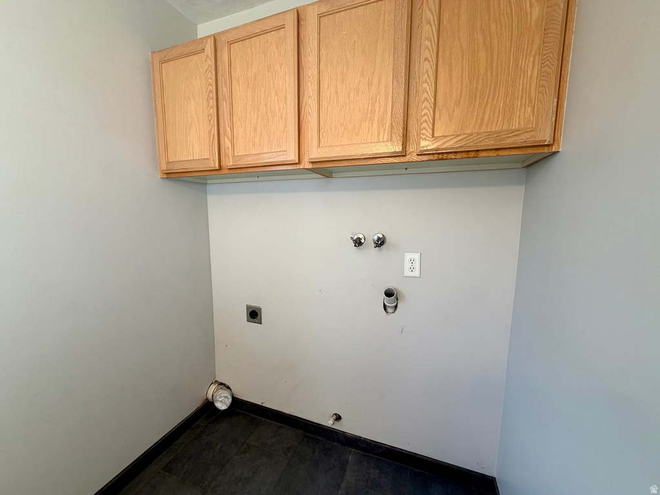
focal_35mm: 14
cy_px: 248
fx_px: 267
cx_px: 330
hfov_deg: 102.1
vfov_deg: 85.7
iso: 160
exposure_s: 1/120
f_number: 2.2
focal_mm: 2.22
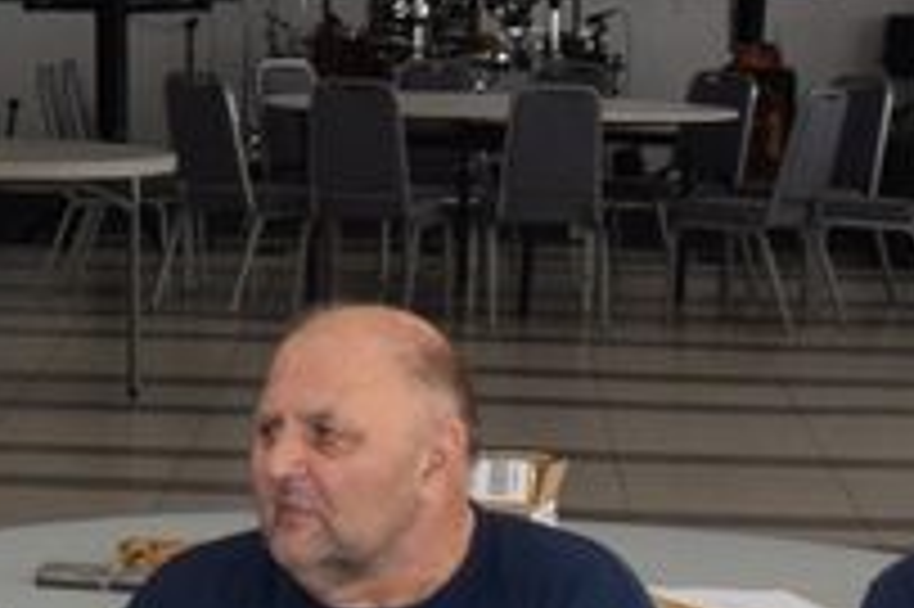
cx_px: -162
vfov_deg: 6.4
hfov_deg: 9.5
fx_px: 5403
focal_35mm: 213
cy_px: 131
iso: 800
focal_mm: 24
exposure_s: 1/100
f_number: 5
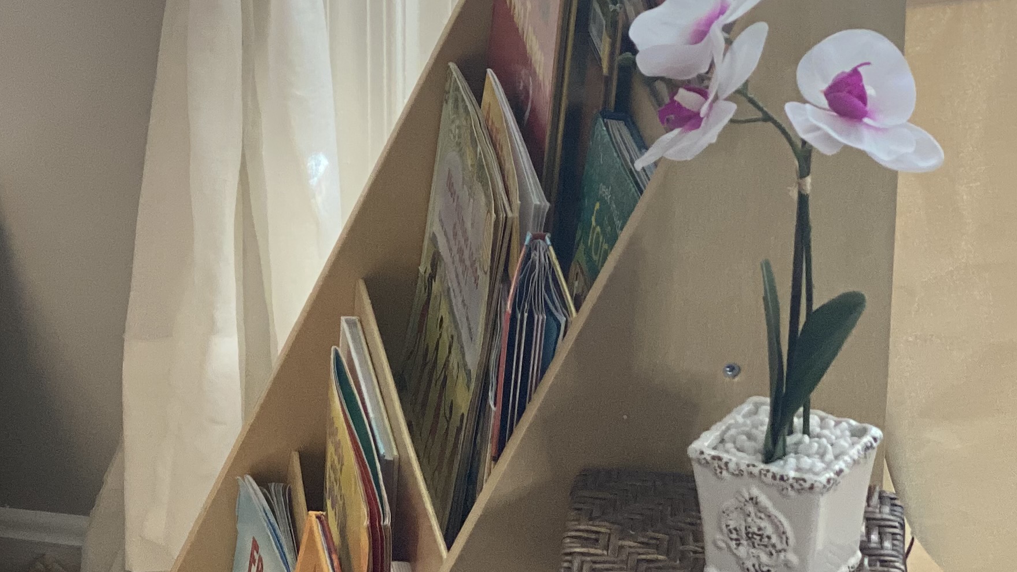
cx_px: 36
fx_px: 3505
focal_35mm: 130
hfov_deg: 16.2
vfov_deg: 9.3
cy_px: 161
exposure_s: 1/122
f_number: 2
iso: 200
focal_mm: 6
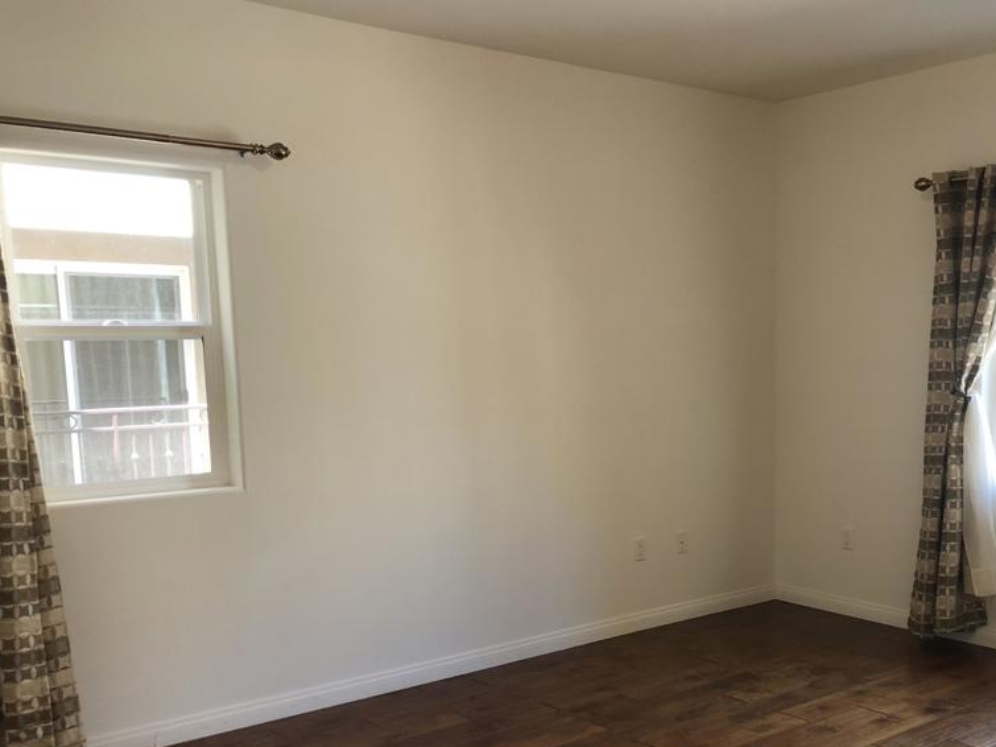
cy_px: 487
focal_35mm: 38
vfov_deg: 37.4
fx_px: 1093
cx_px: 646
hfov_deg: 48.3
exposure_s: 1/30
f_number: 1.8
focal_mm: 4
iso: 32
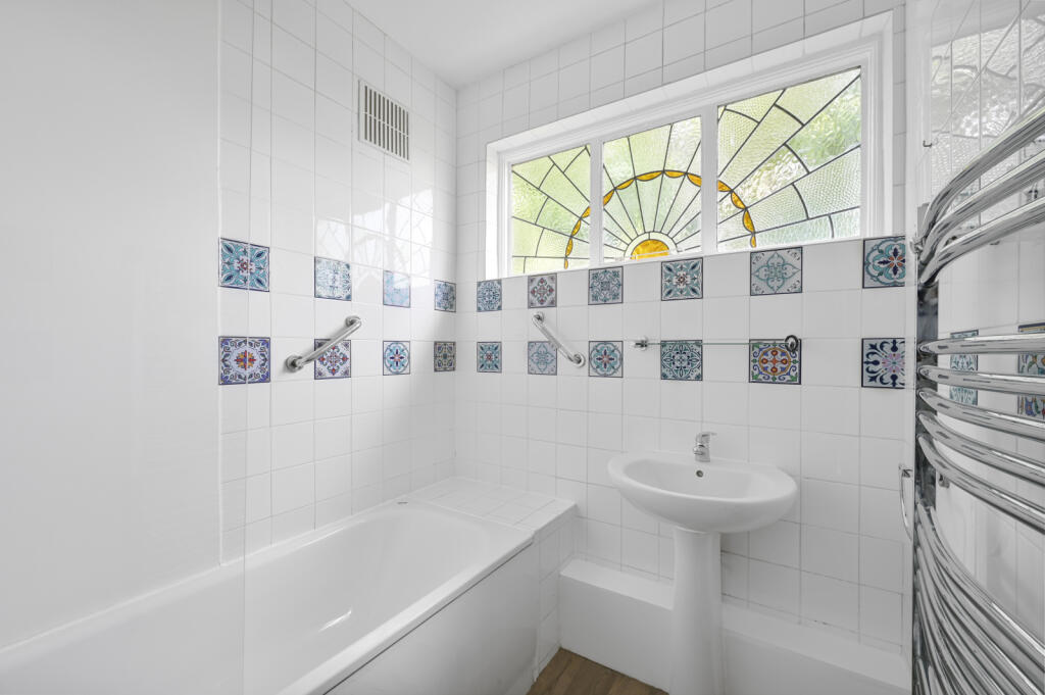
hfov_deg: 104.3
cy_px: 348
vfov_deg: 81.1
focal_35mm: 14
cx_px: 522
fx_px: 406
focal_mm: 14
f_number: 16
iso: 200
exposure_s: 1.3
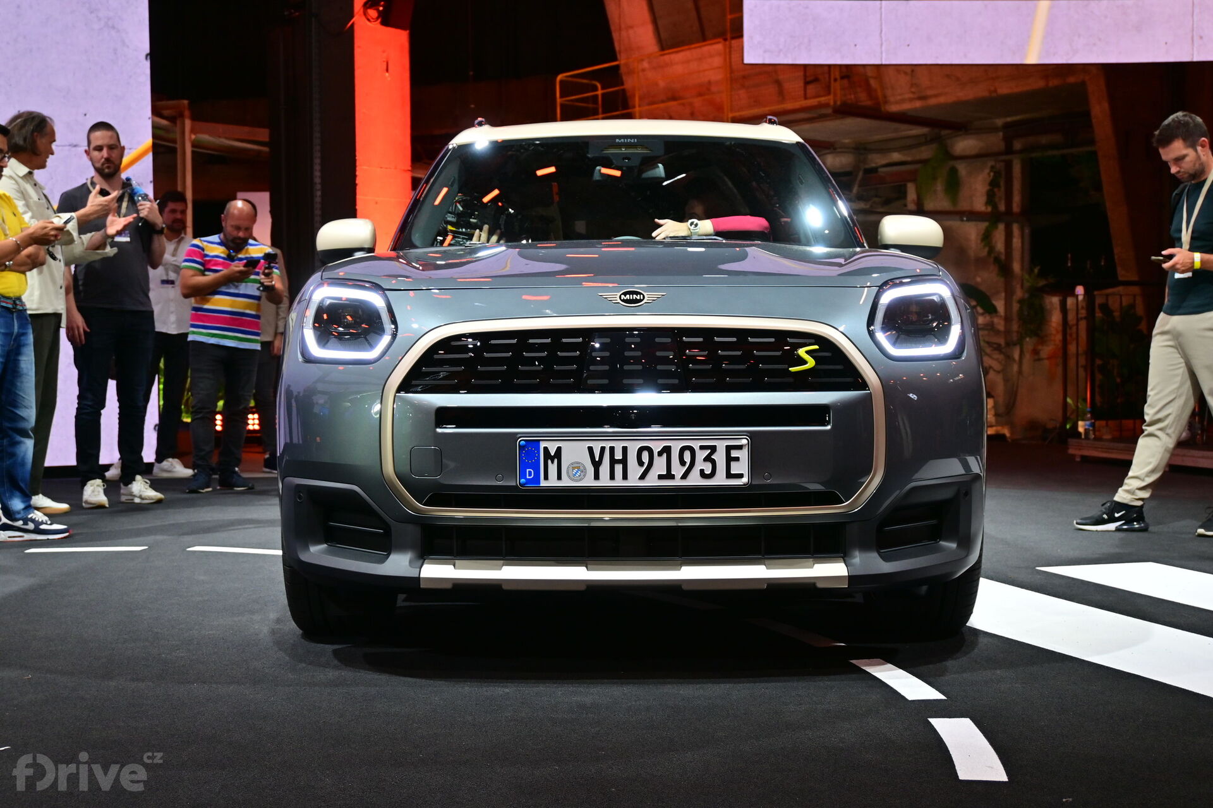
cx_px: 606
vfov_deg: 29.9
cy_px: 404
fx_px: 1516
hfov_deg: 43.6
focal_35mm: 45
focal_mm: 30
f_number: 4.8
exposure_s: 1/60
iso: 320
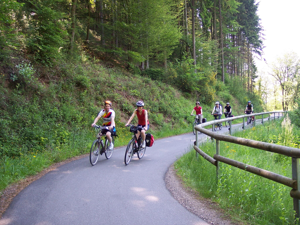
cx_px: 150
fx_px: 338
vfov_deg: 36.8
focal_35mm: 39
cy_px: 112
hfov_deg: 47.9
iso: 100
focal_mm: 8
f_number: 2.8
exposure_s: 1/60
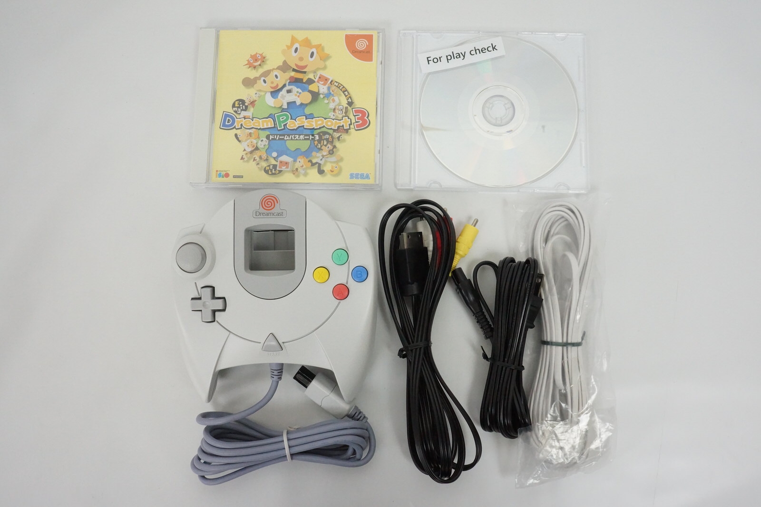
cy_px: 254
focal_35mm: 34
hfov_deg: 55.8
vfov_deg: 38.9
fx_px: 719
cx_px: 380
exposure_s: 1/100
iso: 3200
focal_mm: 23
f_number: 11
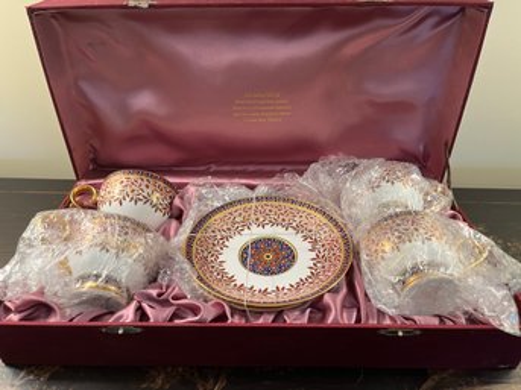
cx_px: 260
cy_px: 195
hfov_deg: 67.3
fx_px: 391
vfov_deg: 53.0
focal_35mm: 26
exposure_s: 1/60
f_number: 1.6
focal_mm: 5.1
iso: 125
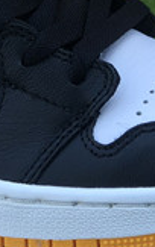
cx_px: 81
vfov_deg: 8.3
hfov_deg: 5.2
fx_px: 1695
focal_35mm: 251
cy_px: 25
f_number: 2.4
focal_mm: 6
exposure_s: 1/282
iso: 16
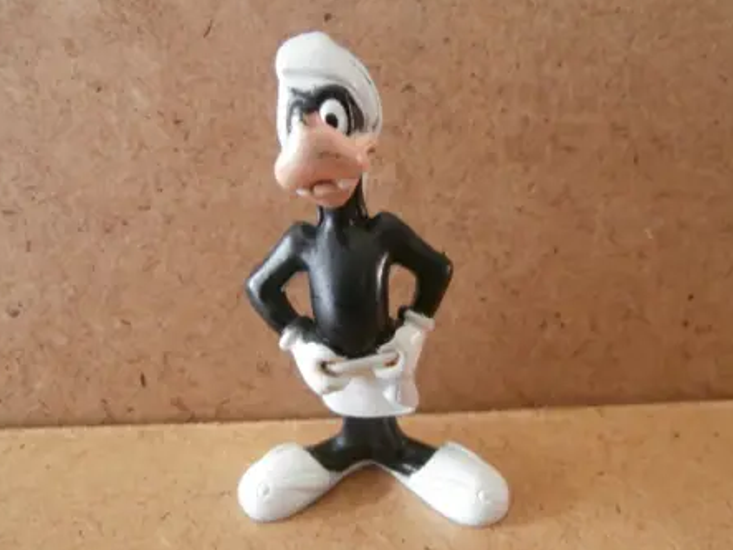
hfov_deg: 67.3
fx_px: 550
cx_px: 382
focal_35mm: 26
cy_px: 272
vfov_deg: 53.0
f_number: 3
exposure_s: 1/25
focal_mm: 4.2
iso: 200
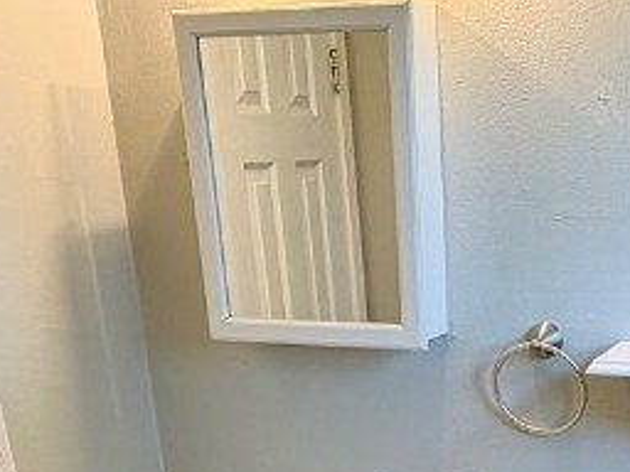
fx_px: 1019
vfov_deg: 23.5
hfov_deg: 33.3
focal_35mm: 56
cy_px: 585
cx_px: 512
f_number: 2.2
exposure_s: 1/120
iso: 160
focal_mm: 2.22
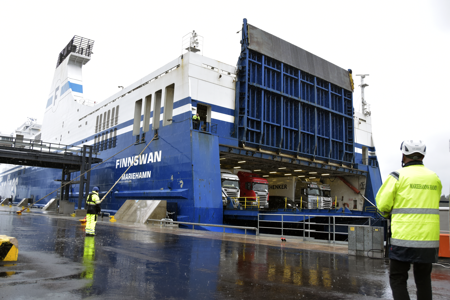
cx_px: 225
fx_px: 337
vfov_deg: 47.9
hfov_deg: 67.4
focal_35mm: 27
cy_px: 150
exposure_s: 1/400
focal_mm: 18
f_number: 4
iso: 800
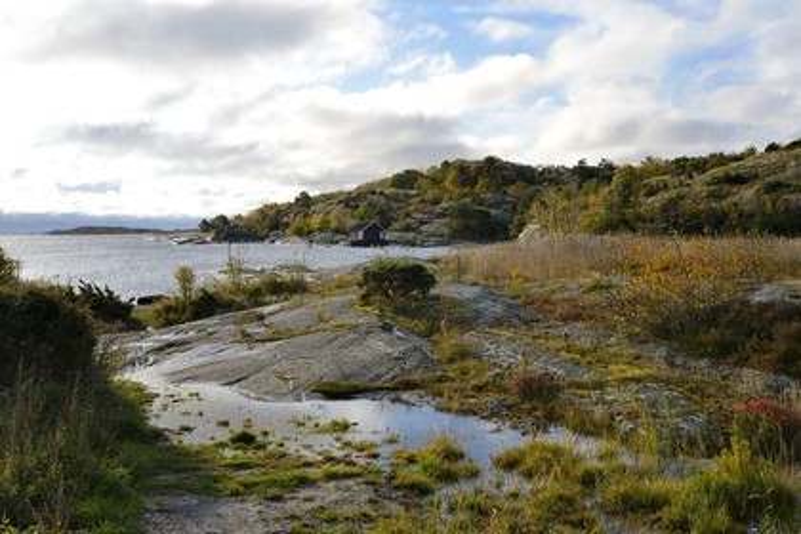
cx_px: 400
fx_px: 845
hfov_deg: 50.7
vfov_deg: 35.1
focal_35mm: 38
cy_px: 267
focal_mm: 38
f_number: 10
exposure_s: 1/250
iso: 200
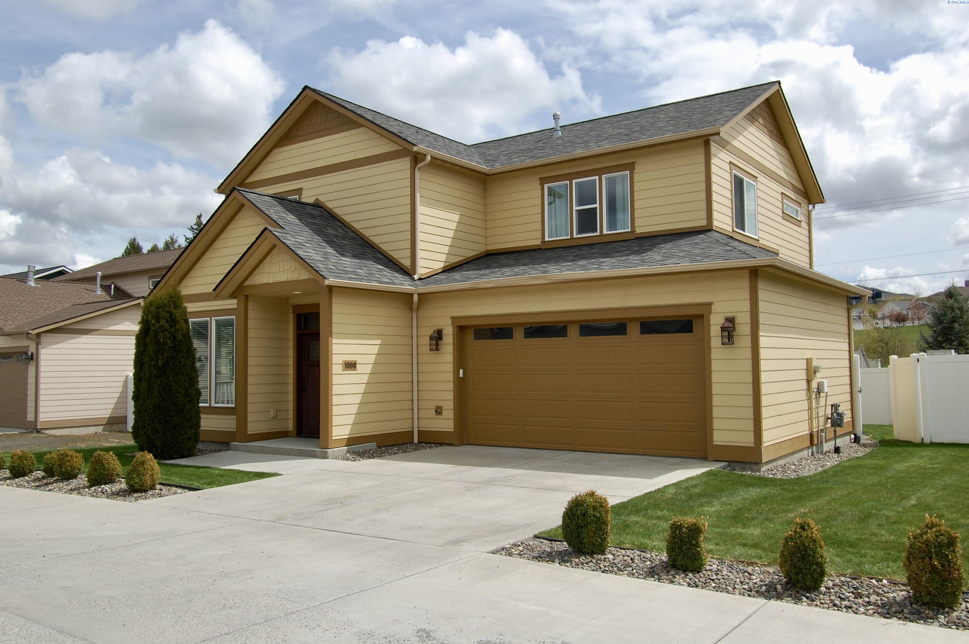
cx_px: 484
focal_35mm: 30
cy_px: 322
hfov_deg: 62.0
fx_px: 807
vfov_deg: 43.5
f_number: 10
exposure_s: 1/400
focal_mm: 20
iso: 200
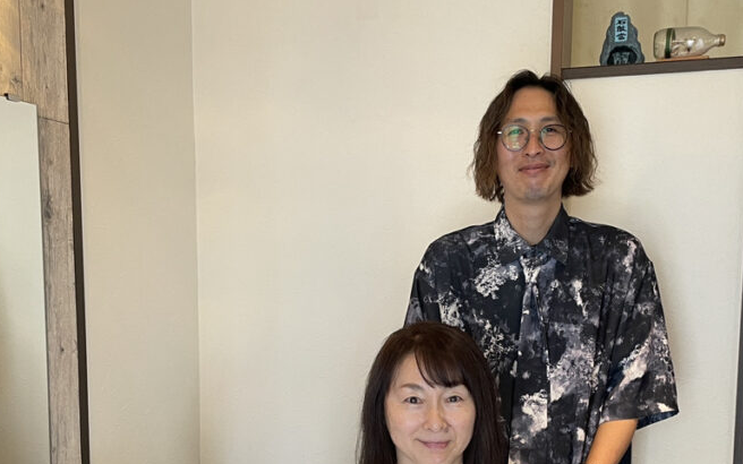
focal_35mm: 43
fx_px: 871
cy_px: 378
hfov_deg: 46.1
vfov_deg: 29.1
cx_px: 410
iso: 80
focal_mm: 4.2
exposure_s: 1/50
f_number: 1.6
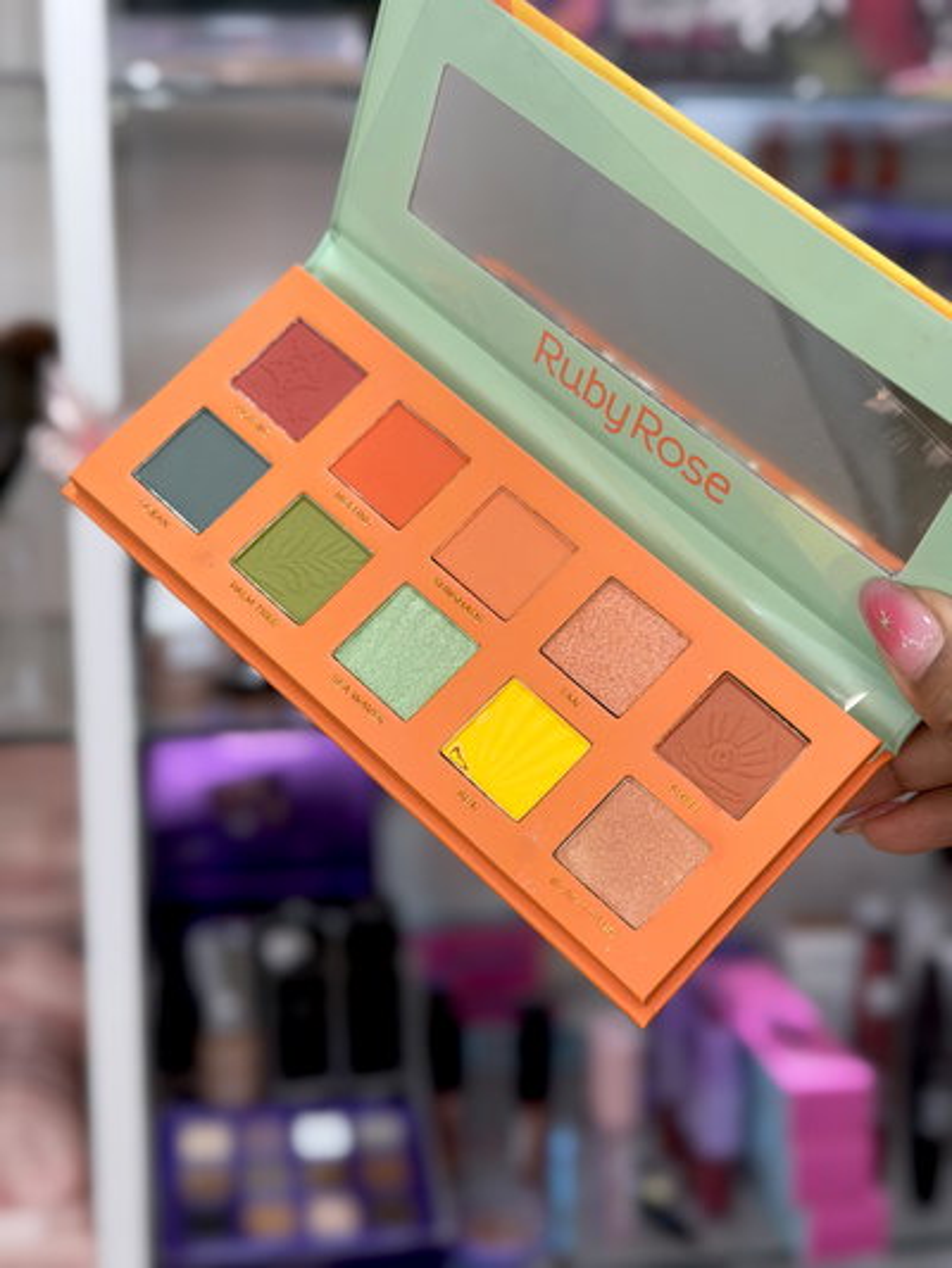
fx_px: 1759
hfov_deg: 30.3
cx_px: 476
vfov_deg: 39.6
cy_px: 634
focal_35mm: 48
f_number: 1.78
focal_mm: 6.76
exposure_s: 1/100
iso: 50
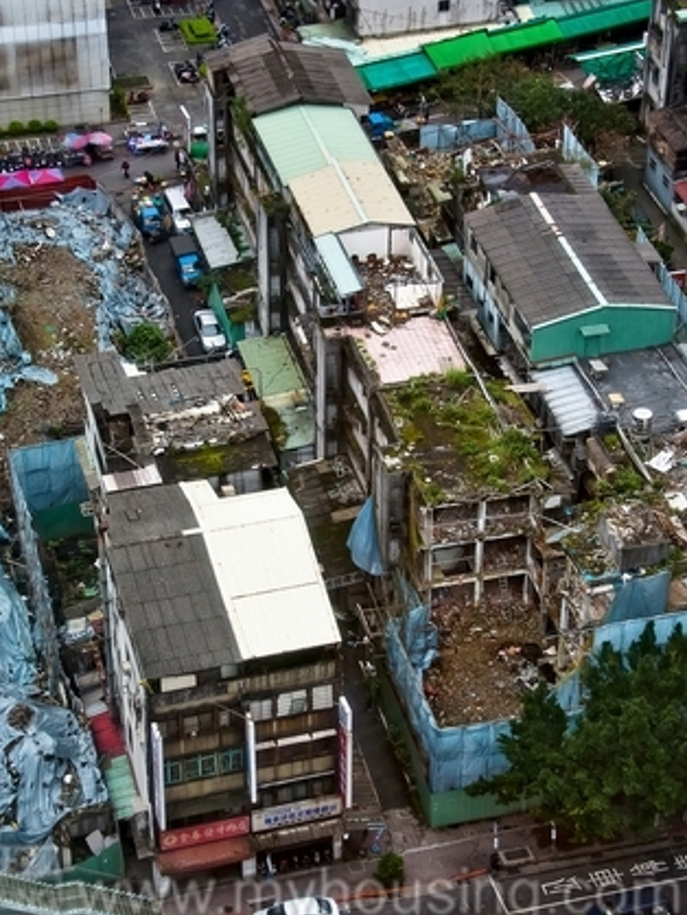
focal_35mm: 90
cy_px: 476
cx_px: 319
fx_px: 2379
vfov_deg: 21.8
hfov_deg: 16.4
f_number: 6.3
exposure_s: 1/100
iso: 640
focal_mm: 56
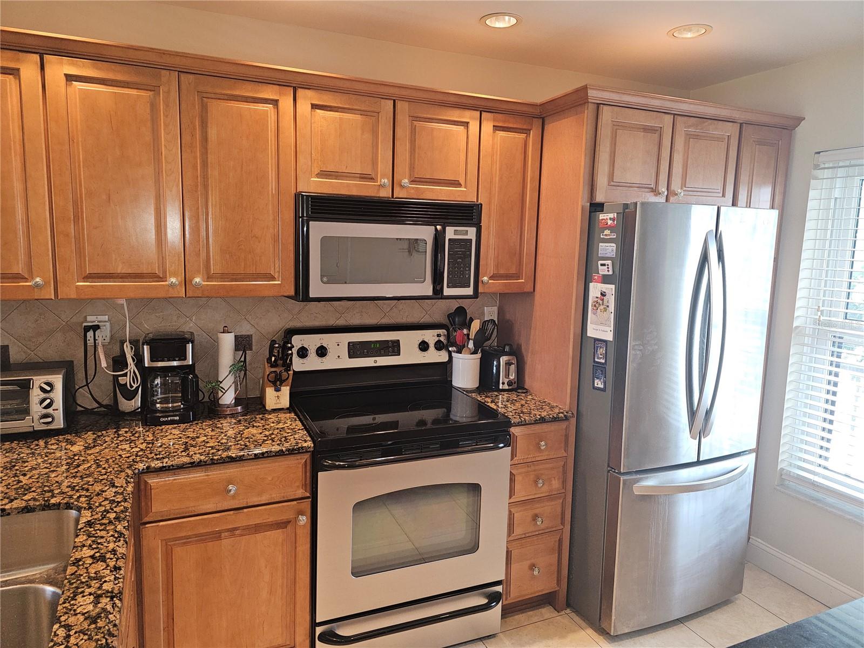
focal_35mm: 23
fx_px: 574
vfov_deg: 58.9
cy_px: 324
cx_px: 432
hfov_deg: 73.9
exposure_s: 1/60
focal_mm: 6.3
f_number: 1.7
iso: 125
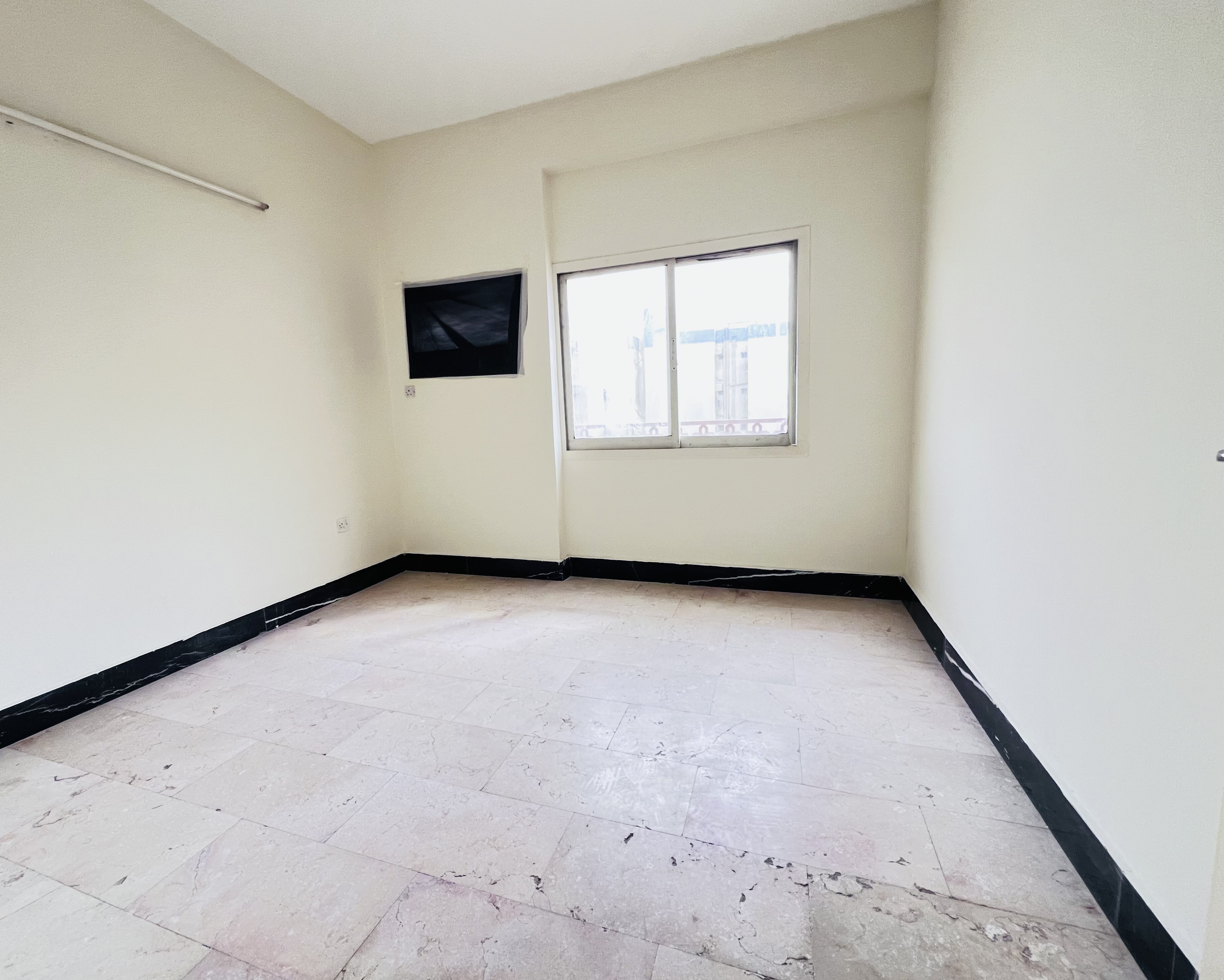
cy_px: 490
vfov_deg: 88.0
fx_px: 507
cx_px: 581
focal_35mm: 14
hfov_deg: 100.6
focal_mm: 1.57
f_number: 1.8
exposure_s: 1/95
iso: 250
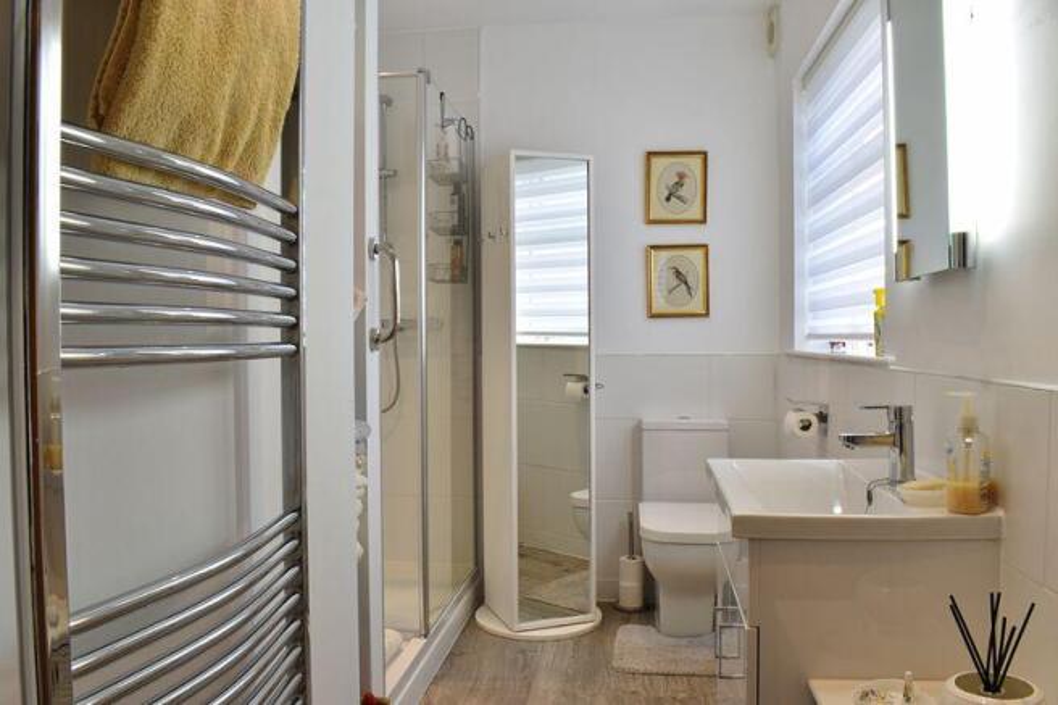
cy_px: 352
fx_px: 881
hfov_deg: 61.9
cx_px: 529
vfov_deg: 43.6
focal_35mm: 30
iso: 100
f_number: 13
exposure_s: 1/3
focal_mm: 20
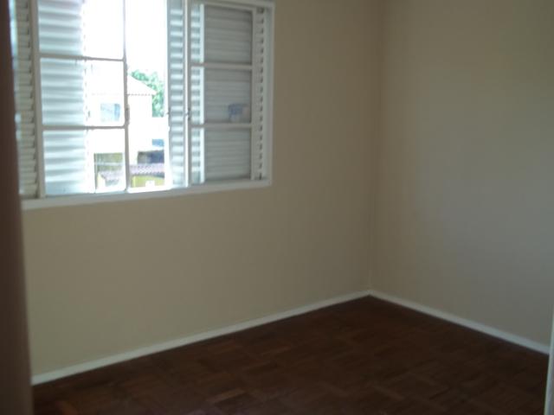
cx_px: 277
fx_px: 576
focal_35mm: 36
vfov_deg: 39.7
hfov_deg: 51.4
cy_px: 208
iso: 64
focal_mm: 6.5
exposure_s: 1/50
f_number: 3.1
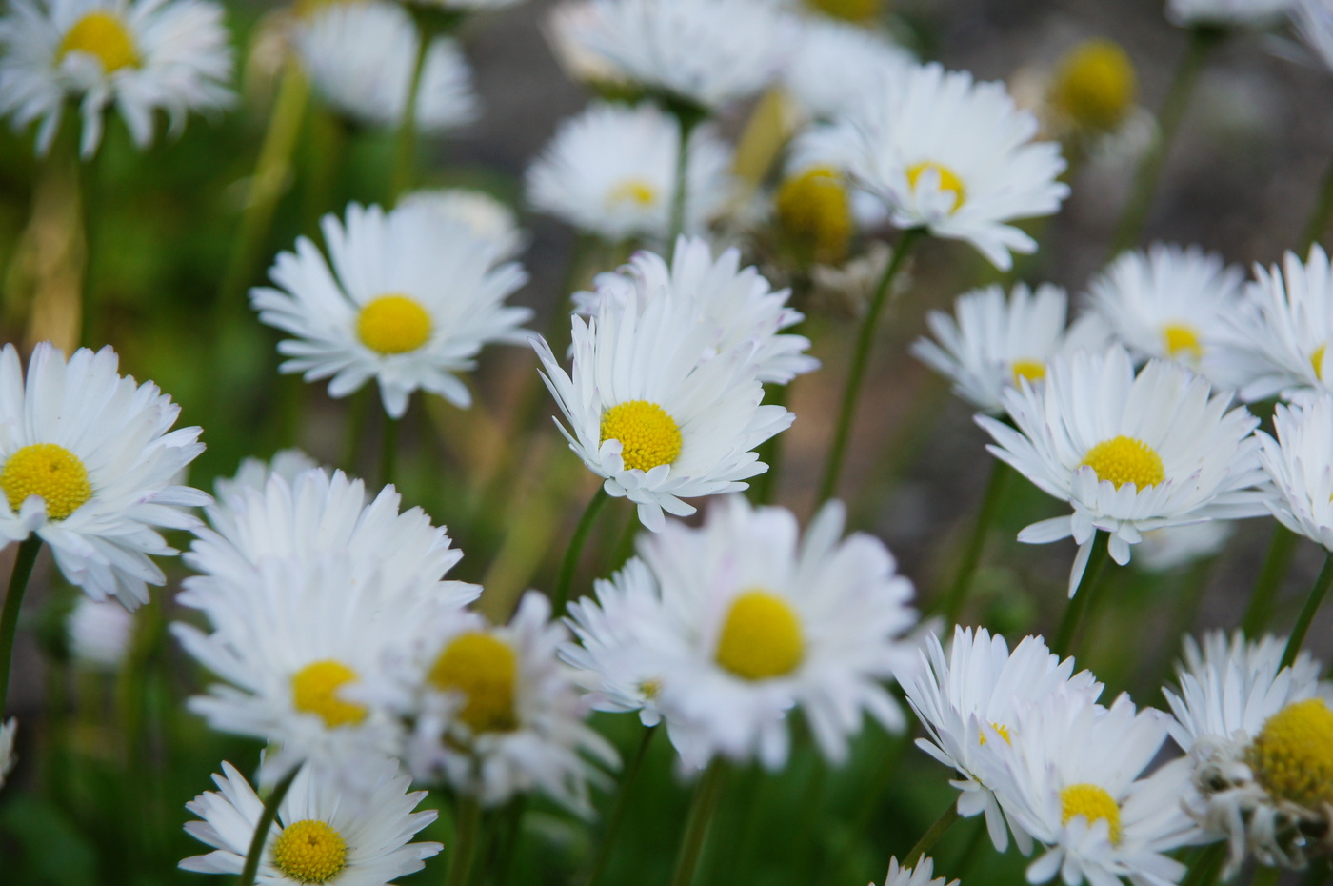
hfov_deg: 13.1
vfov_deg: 8.7
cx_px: 666
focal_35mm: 158
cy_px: 443
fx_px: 5825
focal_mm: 105
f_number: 5.6
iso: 320
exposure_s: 1/160
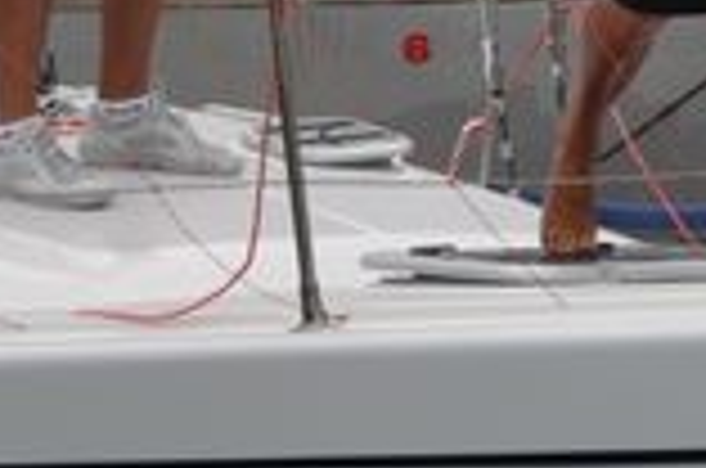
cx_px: 283
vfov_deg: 1.7
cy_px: 16
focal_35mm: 801
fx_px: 15668
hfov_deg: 2.6
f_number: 5.6
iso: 200
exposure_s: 1/640
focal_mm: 105
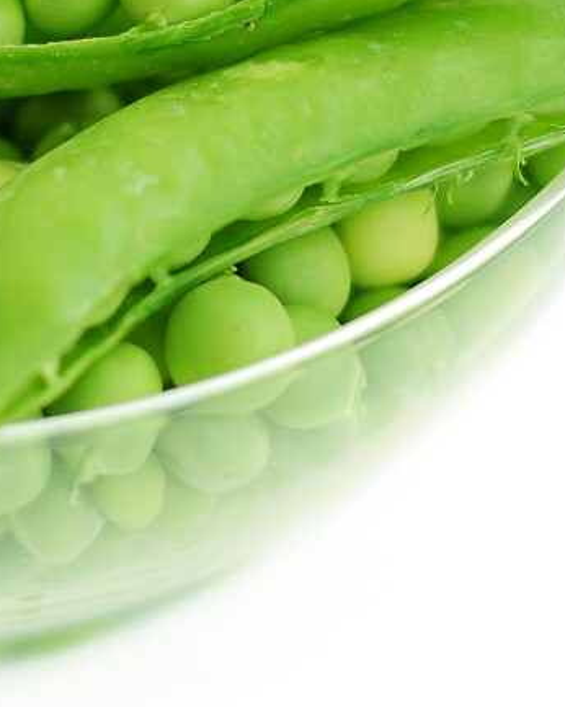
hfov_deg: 7.4
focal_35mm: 208
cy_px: 164
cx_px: 145
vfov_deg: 9.3
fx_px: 4351
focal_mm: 50
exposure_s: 1/200
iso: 200
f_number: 2.2
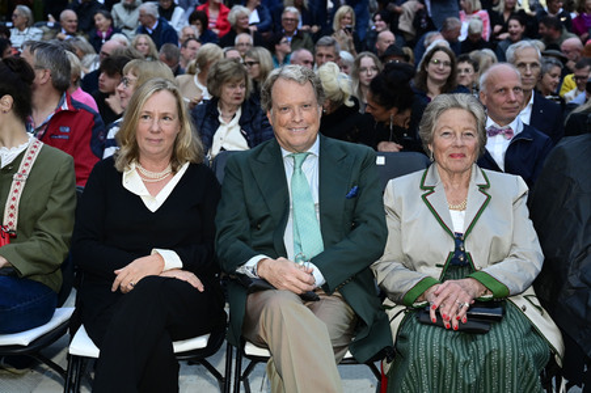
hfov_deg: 41.9
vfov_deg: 28.6
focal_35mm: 47
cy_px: 196
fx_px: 771
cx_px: 296
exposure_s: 1/160
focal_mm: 47
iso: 2500
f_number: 4.5
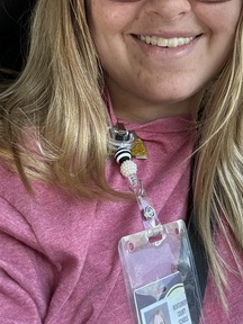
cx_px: 160
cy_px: 61
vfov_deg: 35.5
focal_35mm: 52
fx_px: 487
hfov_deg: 27.9
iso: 64
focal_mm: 2.69
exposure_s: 1/121
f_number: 1.9
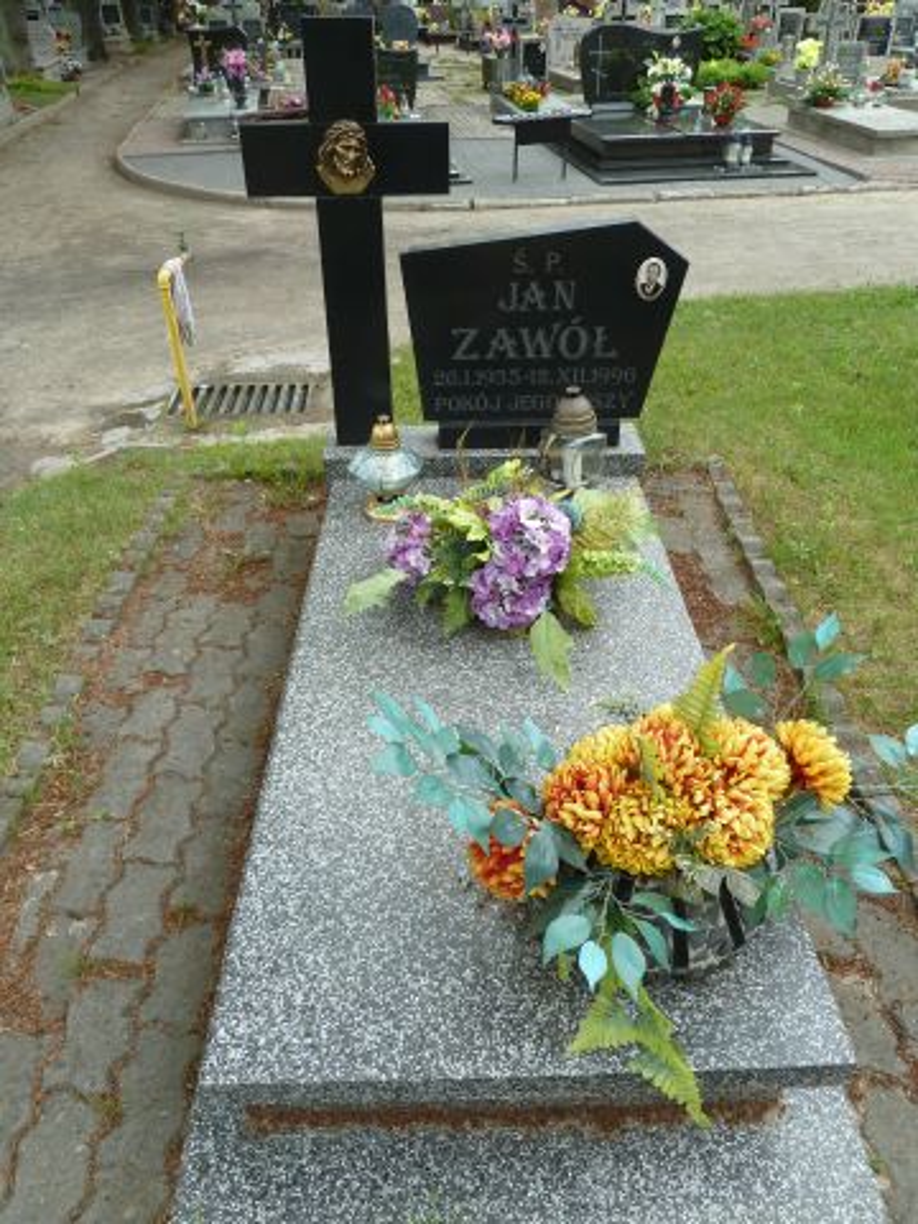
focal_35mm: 25
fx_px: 884
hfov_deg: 54.9
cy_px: 612
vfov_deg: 69.4
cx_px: 459
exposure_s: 1/125
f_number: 4
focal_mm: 4.1
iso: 80
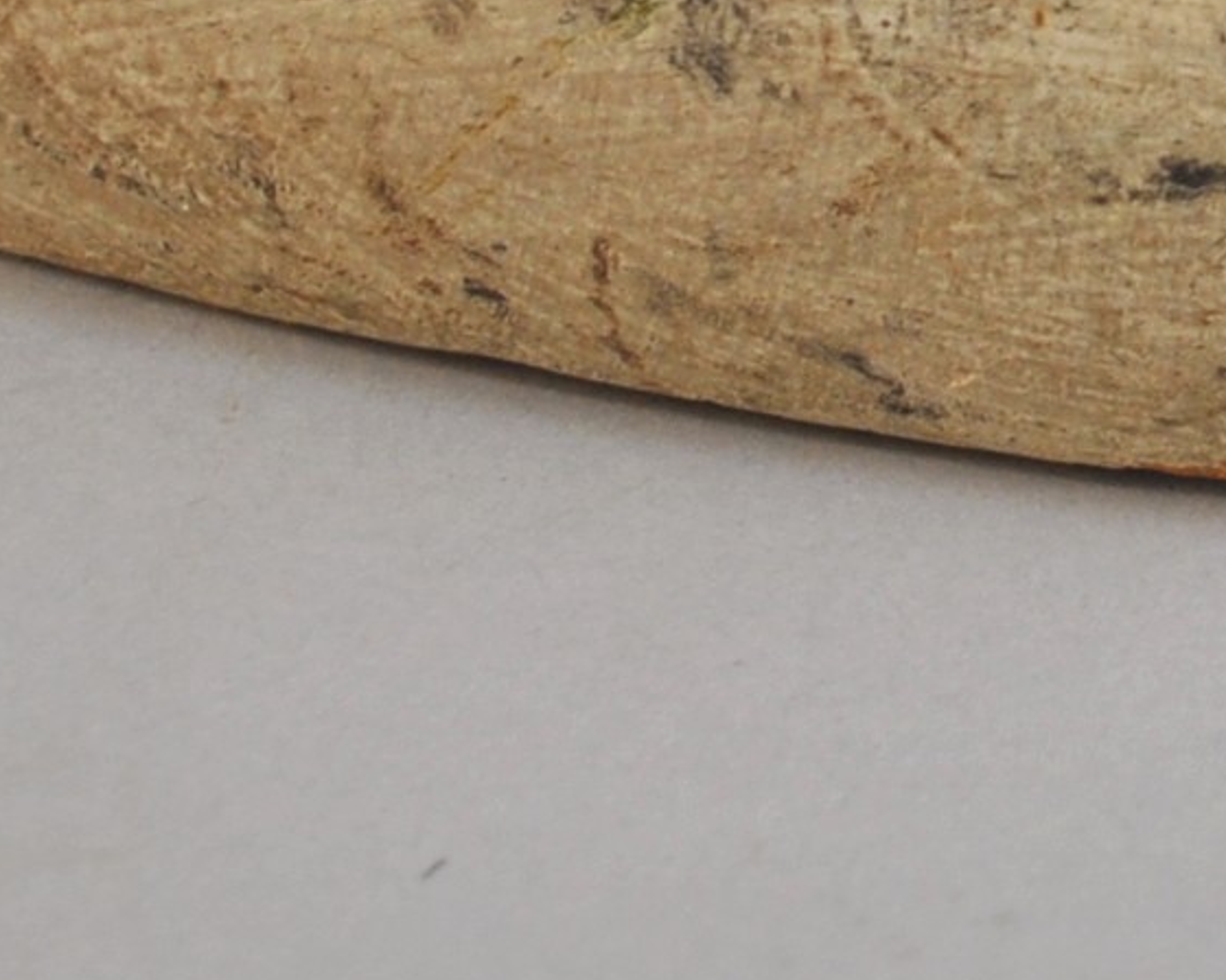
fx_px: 6350
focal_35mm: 175
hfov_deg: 10.9
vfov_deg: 8.7
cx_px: 1399
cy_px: -295
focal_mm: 24
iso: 200
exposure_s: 1/50
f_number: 4
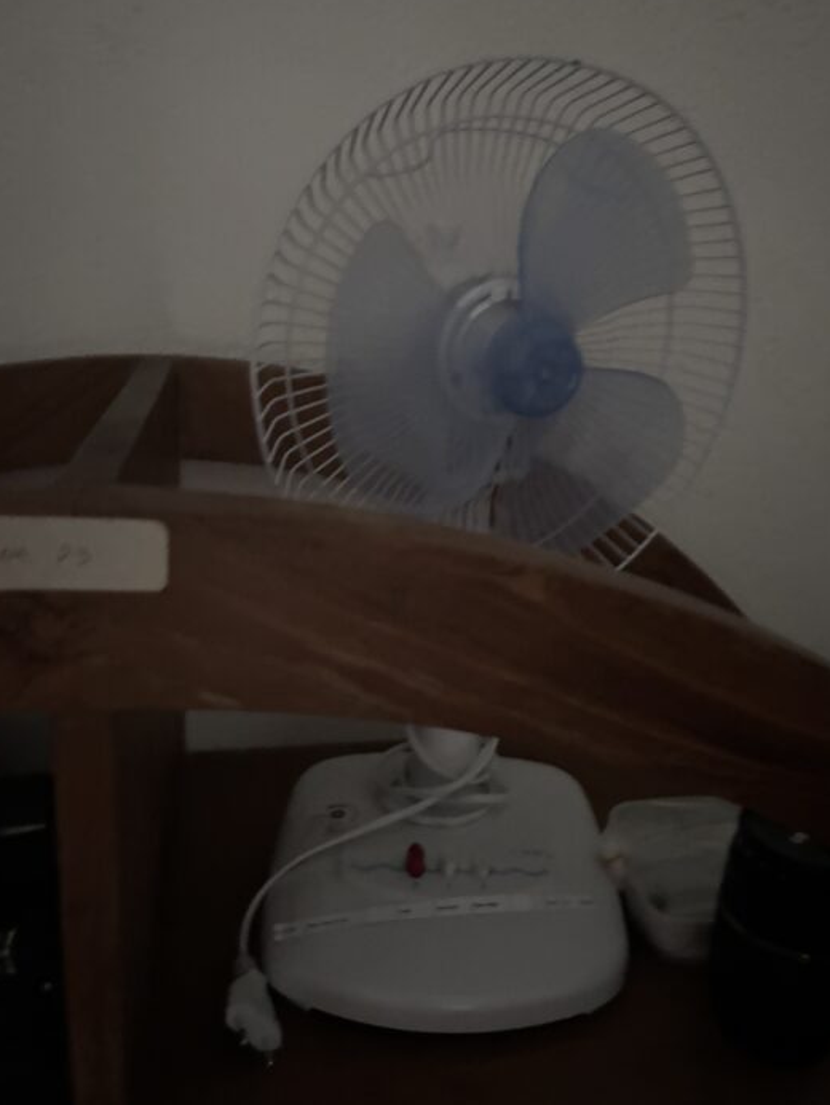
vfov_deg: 59.9
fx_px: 959
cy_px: 539
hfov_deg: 46.7
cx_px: 460
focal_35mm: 30
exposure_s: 1/15
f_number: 1.6
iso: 2500
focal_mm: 5.96
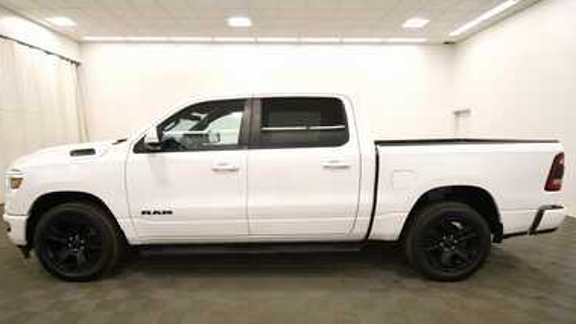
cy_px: 186
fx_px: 321
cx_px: 284
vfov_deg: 53.4
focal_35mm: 21
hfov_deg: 83.9
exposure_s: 1/250
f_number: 4.8
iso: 720
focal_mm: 13
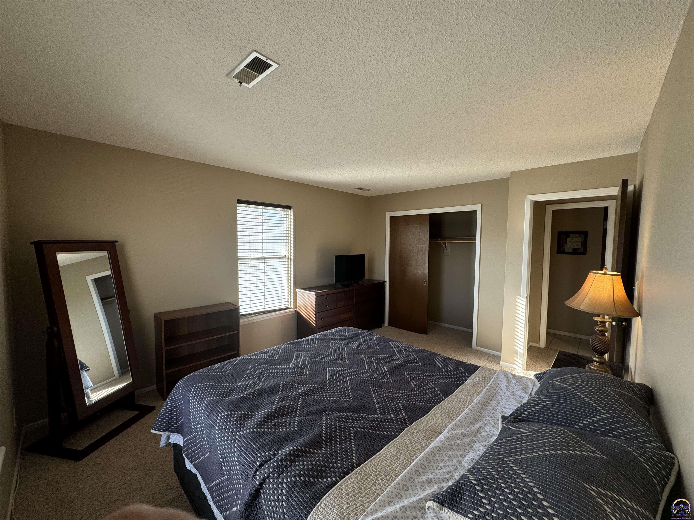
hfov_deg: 102.1
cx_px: 347
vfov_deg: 85.7
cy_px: 260
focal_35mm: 14
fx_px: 281
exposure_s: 1/99
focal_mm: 2.22
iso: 125
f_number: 2.2
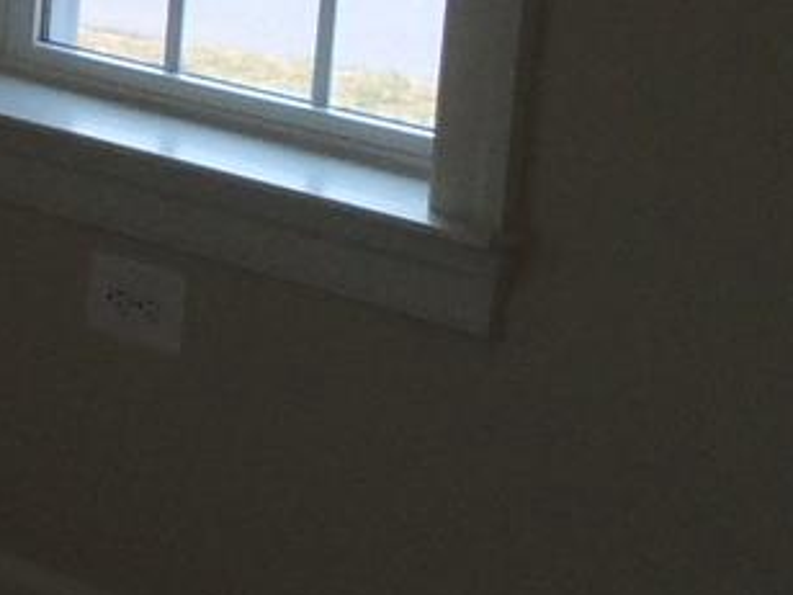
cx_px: -1694
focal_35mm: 193
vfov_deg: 7.6
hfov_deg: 8.4
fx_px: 4421
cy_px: -173
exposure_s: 1/190
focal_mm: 4.15
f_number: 2.2
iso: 32
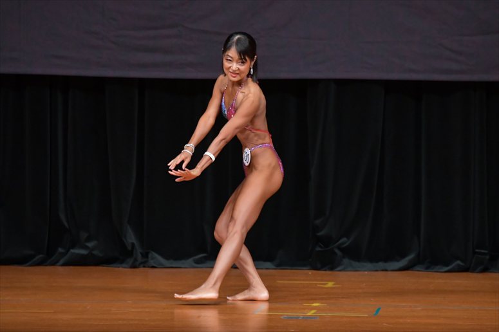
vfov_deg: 4.0
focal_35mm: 345
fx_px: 4780
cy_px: 166
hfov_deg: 6.0
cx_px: 250
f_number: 5.6
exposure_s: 1/400
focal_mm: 230
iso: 4000
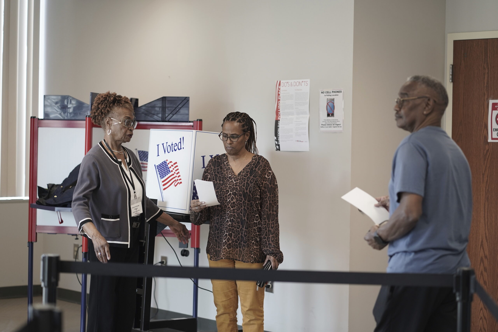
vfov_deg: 16.1
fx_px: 1176
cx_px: 249
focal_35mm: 85
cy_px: 166
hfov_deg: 23.9
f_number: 2.5
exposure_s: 1/160
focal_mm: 85
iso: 800
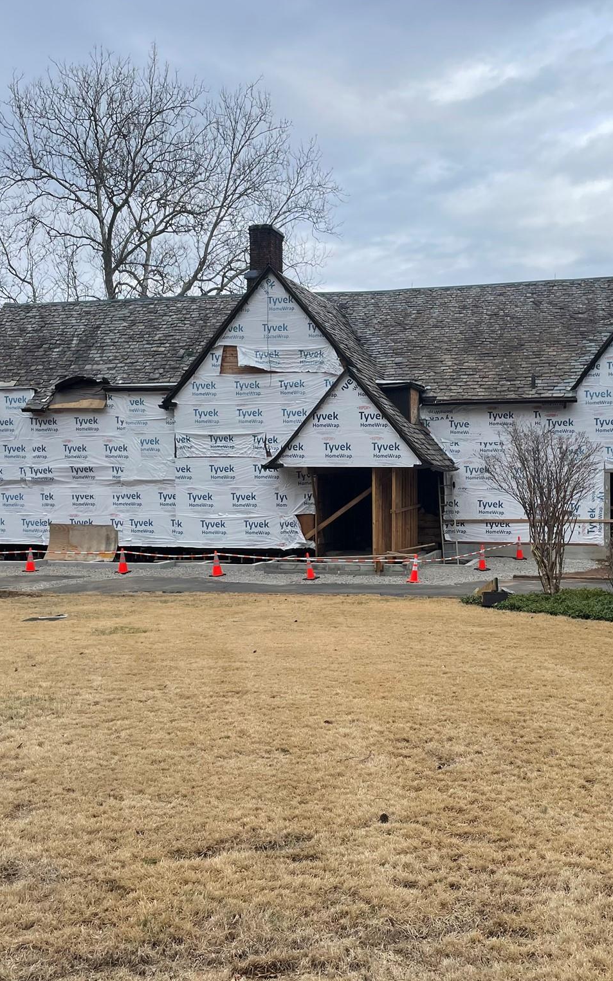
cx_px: 359
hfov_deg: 34.4
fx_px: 989
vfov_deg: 52.8
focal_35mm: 37
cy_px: 488
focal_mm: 4.2
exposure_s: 1/1208
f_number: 1.6
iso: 32
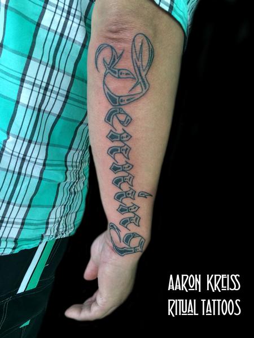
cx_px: 127
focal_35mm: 30
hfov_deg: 46.8
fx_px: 294
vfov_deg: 60.0
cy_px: 169
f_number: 2.2
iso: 64
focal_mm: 4.12
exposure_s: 1/30
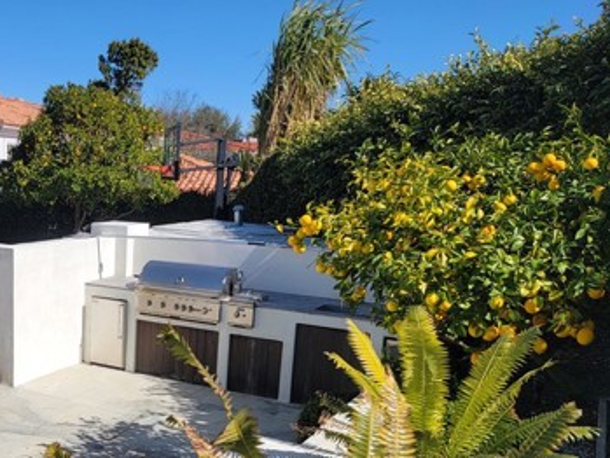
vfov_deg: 32.4
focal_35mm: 44
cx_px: 96
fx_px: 776
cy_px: 330
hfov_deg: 40.6
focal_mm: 6.7
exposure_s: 1/1282
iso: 16
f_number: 1.8
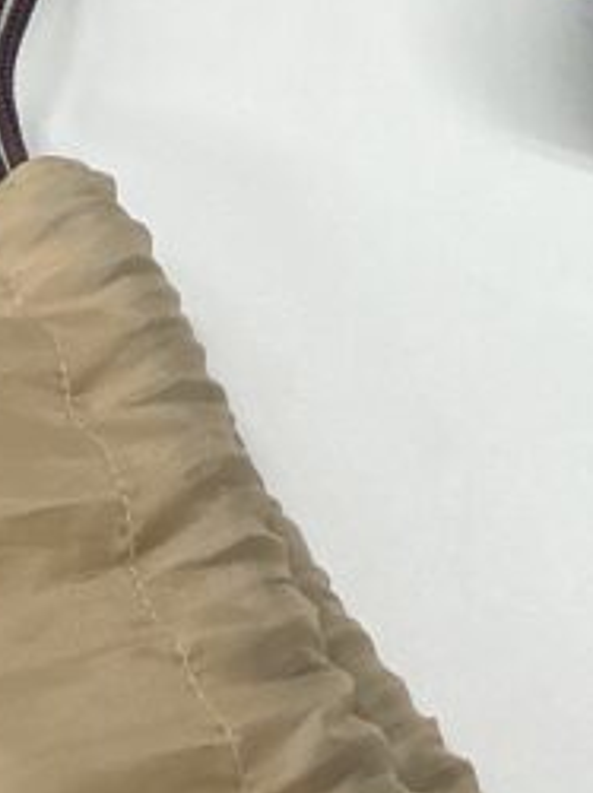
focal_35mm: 119
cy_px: -799
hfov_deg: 11.3
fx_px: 2723
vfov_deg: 14.0
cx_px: 1170
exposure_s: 1/60
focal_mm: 3
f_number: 1.8
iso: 80
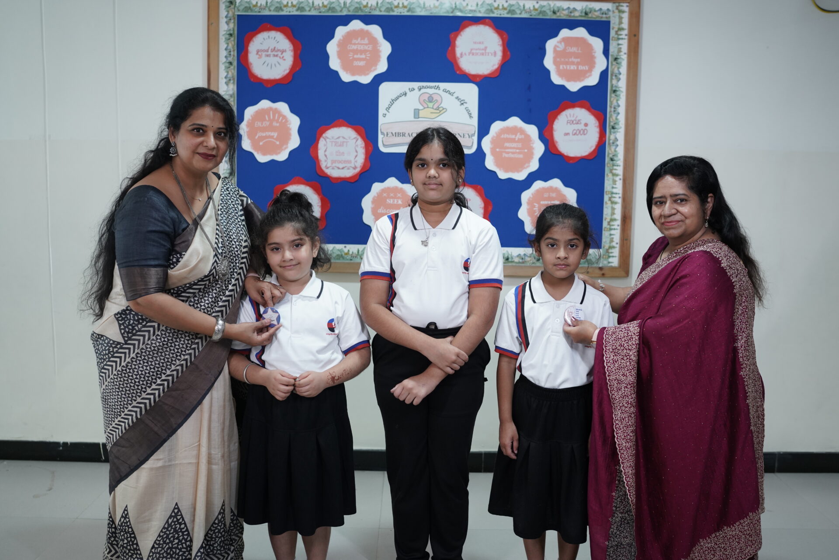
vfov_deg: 37.9
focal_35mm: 35
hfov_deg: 54.4
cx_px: 420
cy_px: 280
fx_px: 816
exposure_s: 1/200
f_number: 2.5
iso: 1000
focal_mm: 35
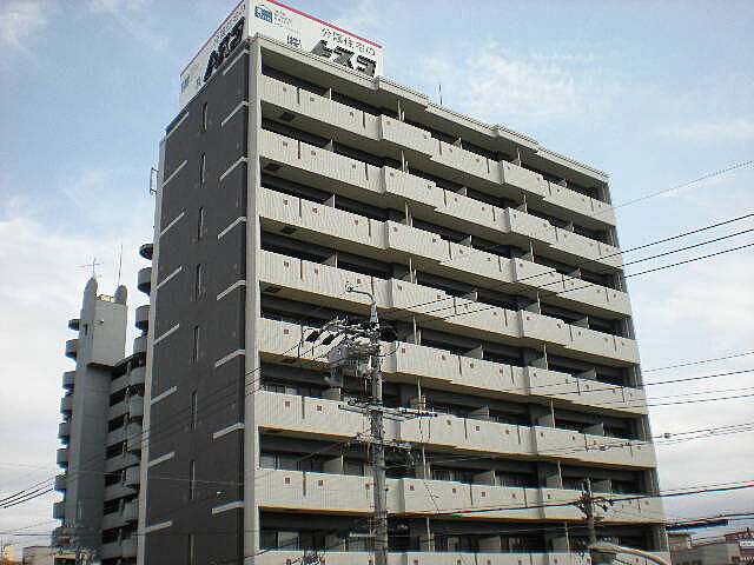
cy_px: 282
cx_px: 377
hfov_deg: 49.0
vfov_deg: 37.7
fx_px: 828
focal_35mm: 38
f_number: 4.6
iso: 89
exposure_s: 1/634
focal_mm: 6.3
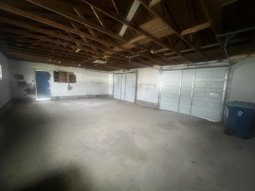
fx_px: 96
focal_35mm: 13
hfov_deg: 106.2
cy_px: 96
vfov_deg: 89.9
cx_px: 128
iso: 800
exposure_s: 1/60
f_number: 1.8
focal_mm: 1.57
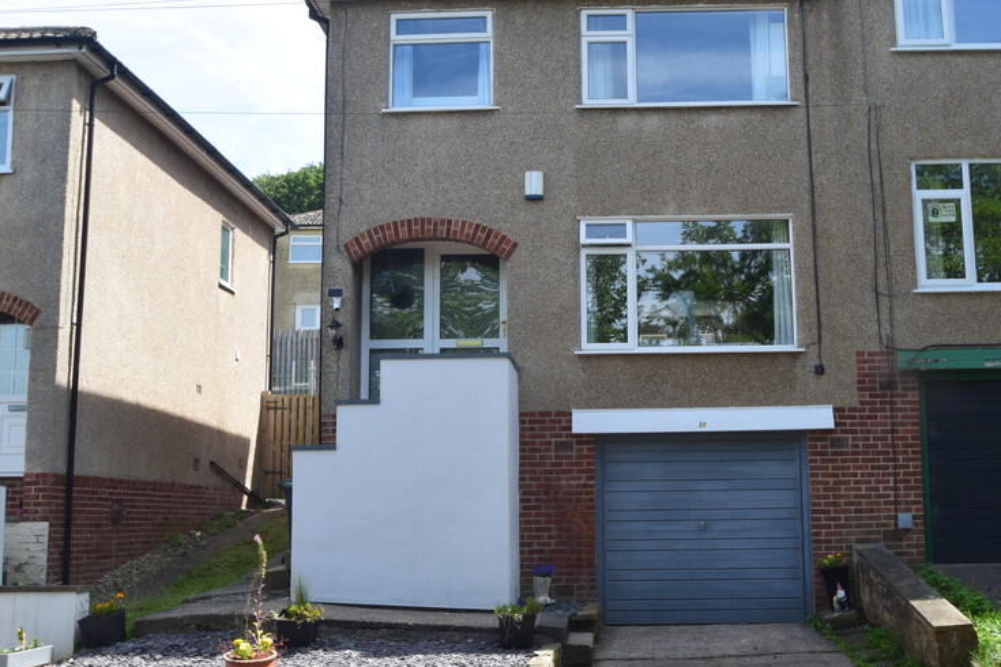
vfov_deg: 33.6
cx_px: 587
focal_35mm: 40
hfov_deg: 48.6
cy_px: 342
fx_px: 1104
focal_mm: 19
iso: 400
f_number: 10
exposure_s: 1/250
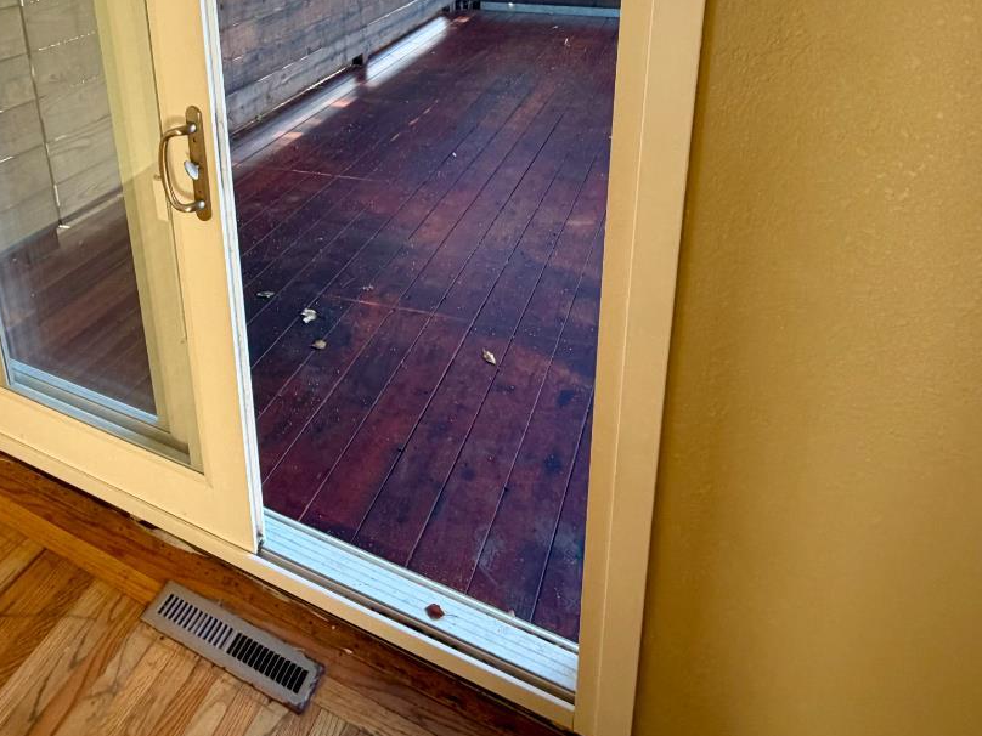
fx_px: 738
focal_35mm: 26
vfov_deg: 47.8
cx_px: 357
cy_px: 77
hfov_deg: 66.1
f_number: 2.2
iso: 250
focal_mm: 2.22
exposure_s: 1/121
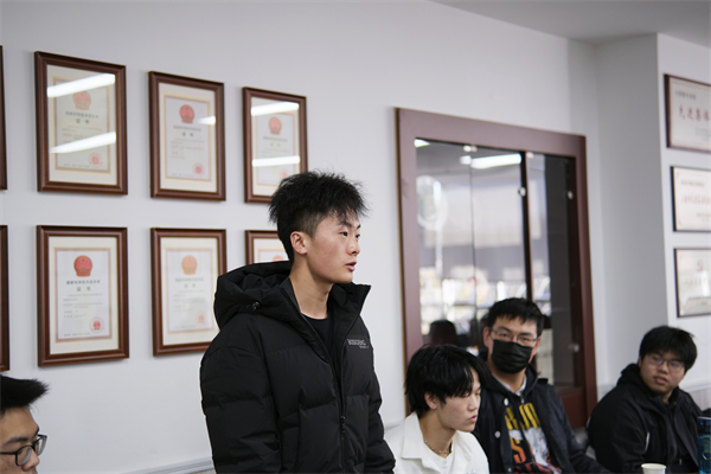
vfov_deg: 27.0
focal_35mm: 50
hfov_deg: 39.6
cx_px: 356
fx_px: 987
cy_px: 237
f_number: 1.6
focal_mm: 33
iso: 320
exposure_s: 1/105
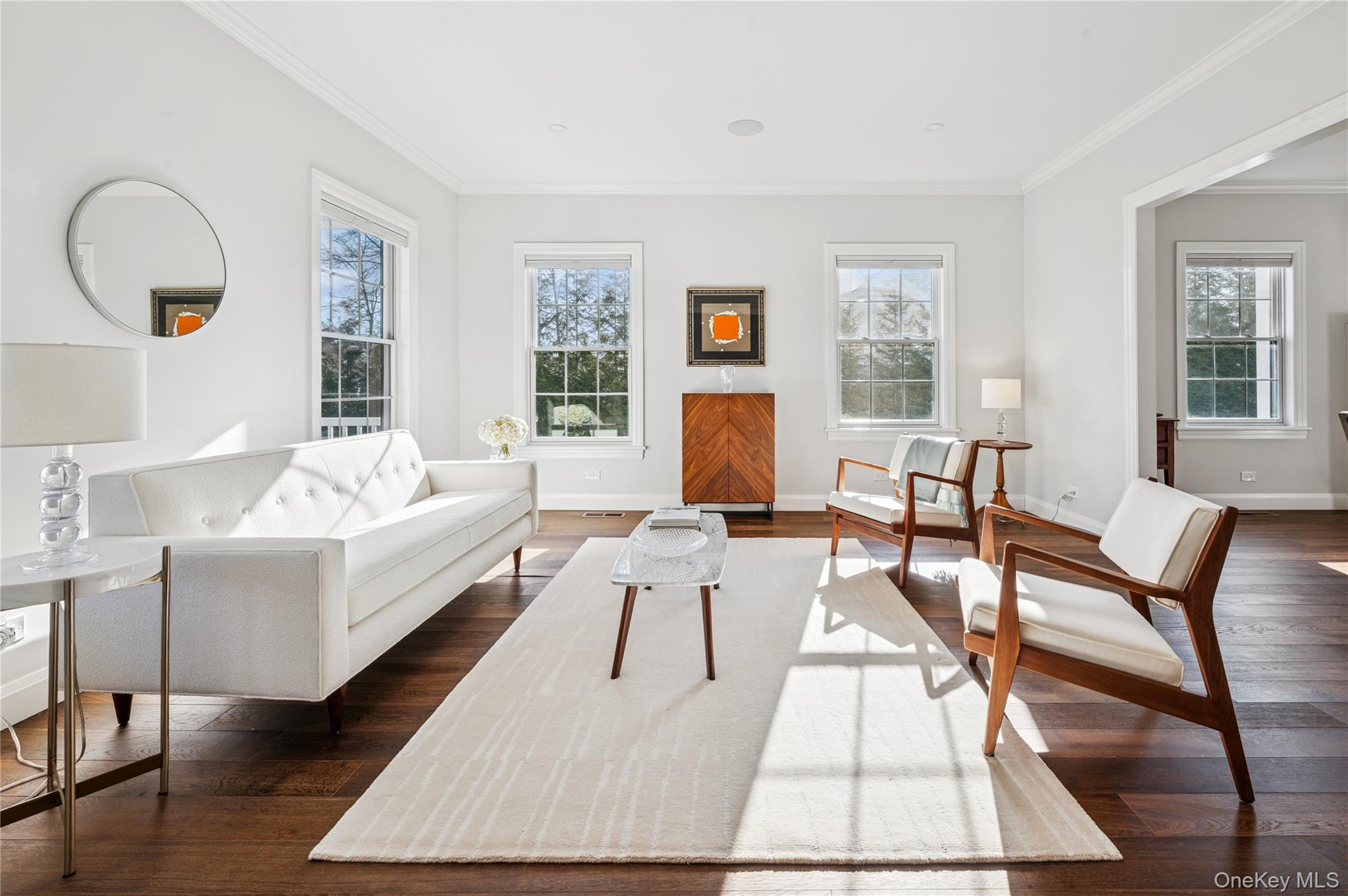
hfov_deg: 102.3
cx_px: 674
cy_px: 448
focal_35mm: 14
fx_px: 542
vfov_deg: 79.1
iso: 200
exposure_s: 1/60
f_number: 11
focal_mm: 14.5
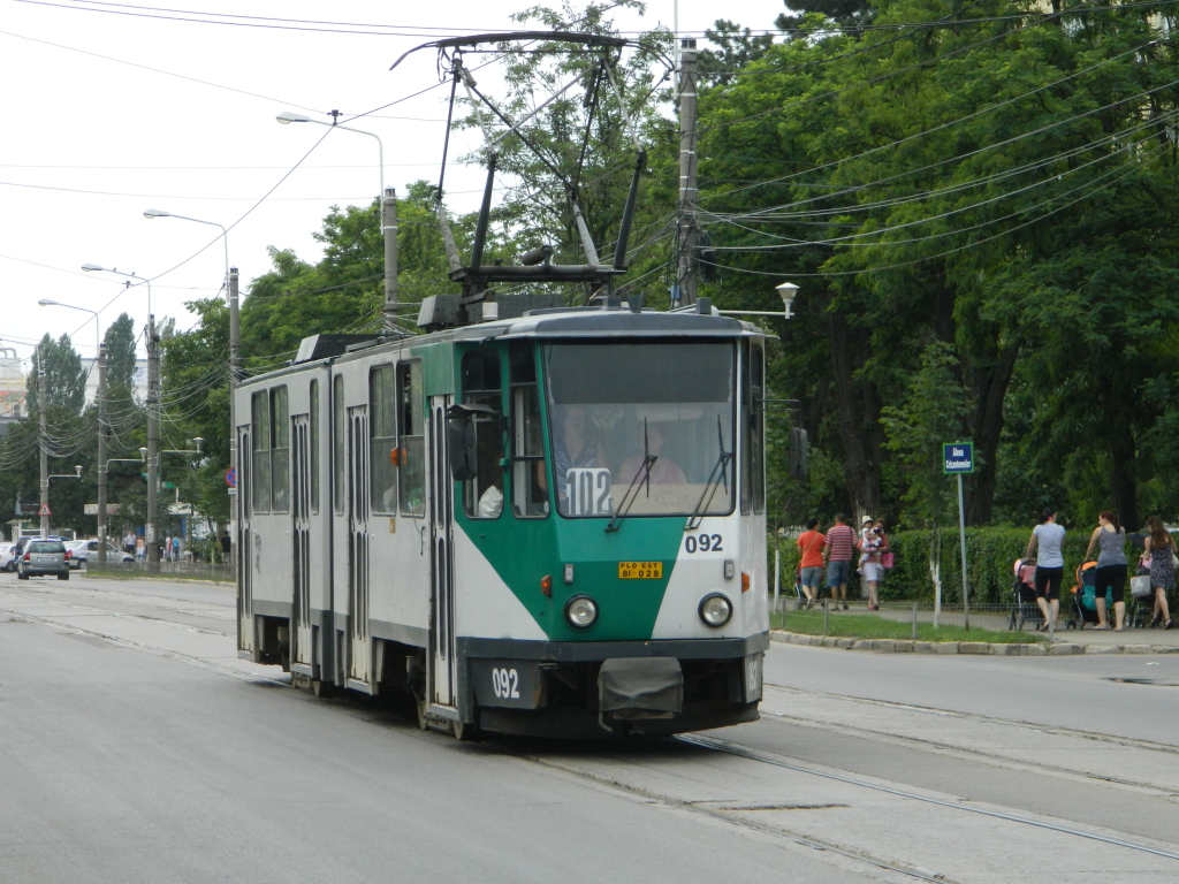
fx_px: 5109
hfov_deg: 13.2
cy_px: 442
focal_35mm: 150
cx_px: 590
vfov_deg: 9.9
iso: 160
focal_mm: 27
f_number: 4.9
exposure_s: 1/500
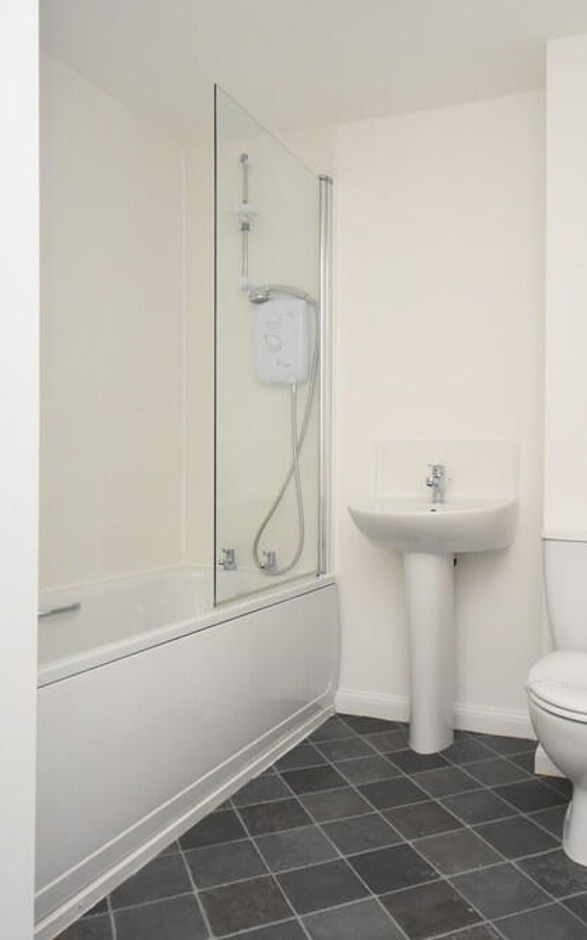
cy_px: 466
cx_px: 371
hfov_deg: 44.1
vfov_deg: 66.5
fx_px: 717
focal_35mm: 28
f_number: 4.5
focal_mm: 12
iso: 2500
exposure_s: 1/60
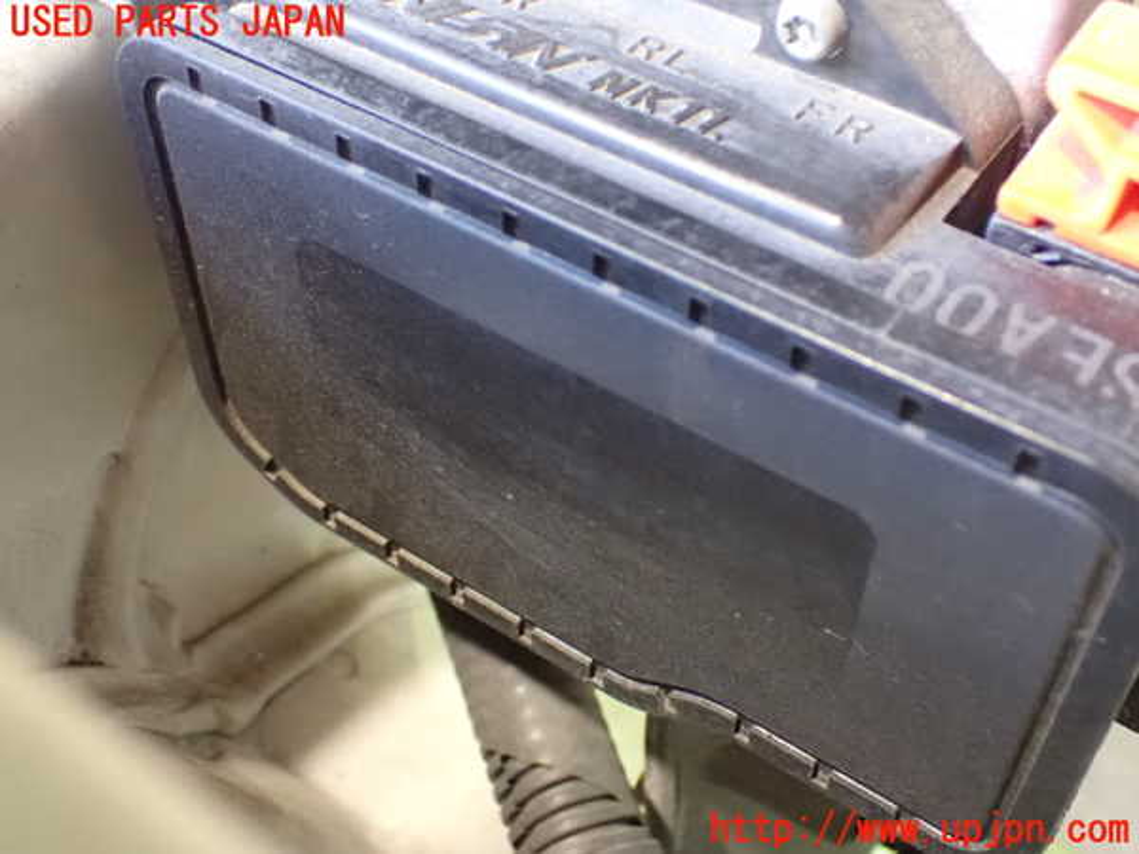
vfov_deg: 32.9
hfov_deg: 42.9
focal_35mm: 44
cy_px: 427
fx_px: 1448
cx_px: 570
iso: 1600
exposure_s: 1/30
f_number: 2.9
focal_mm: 7.84
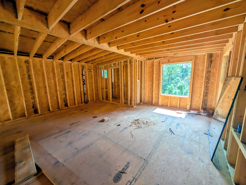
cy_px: 92
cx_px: 123
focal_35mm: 12
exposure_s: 1/383
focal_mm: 2.02
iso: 55
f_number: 1.7
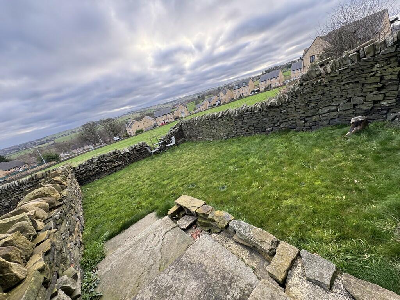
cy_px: 150
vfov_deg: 85.7
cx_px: 200
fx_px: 162
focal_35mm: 14
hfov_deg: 102.1
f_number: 2.2
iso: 64
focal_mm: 2.22
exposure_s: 1/99
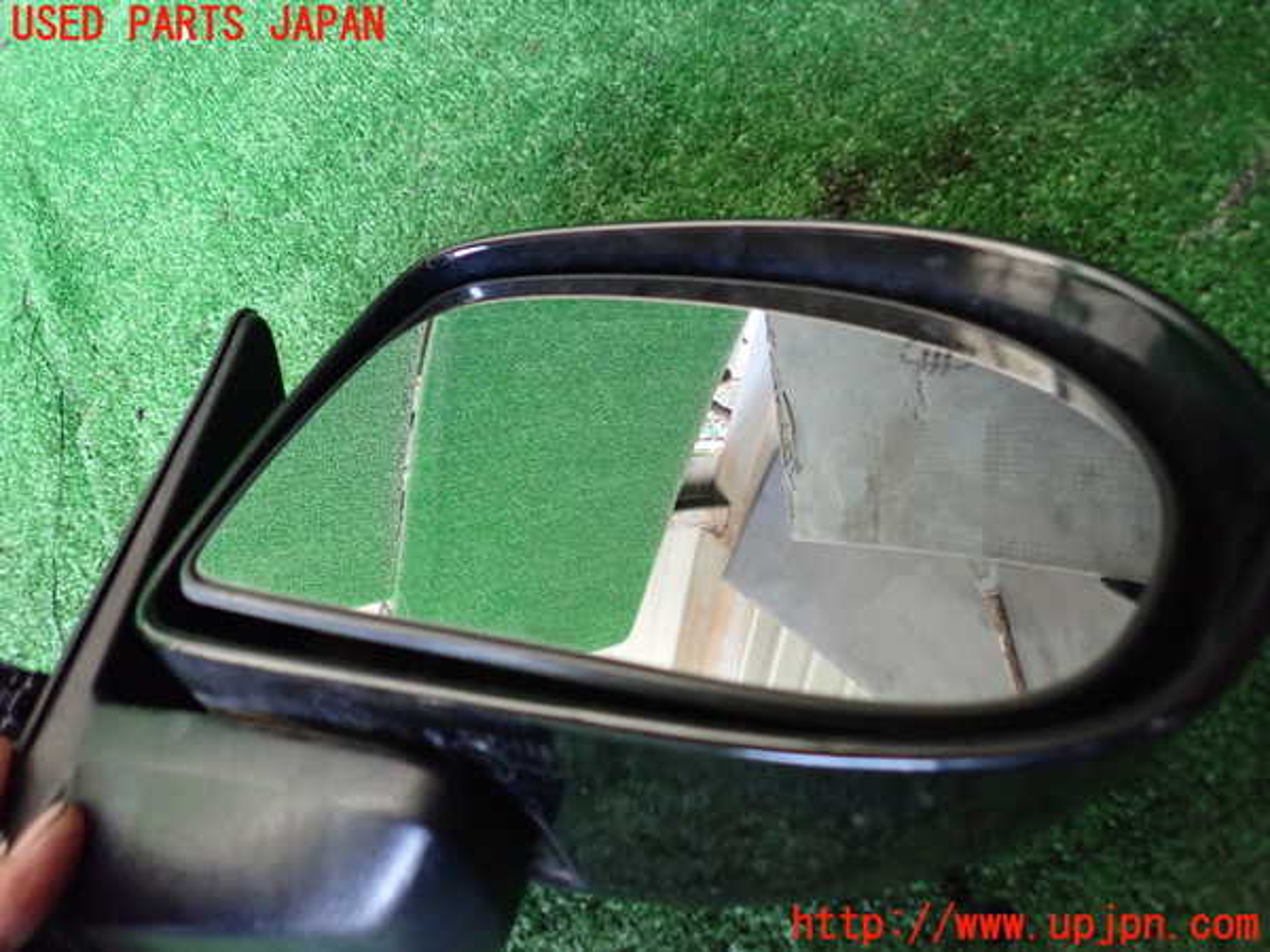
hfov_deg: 69.4
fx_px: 917
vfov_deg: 54.9
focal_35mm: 25
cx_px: 635
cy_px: 476
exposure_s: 1/160
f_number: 2
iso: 1000
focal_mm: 4.5
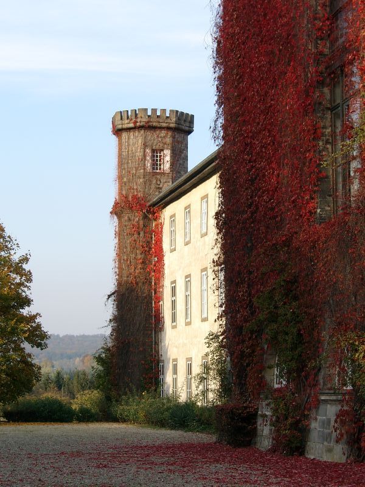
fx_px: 1364
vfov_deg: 20.2
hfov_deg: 15.2
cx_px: 182
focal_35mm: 97
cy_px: 244
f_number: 4
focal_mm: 20.05
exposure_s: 1/204
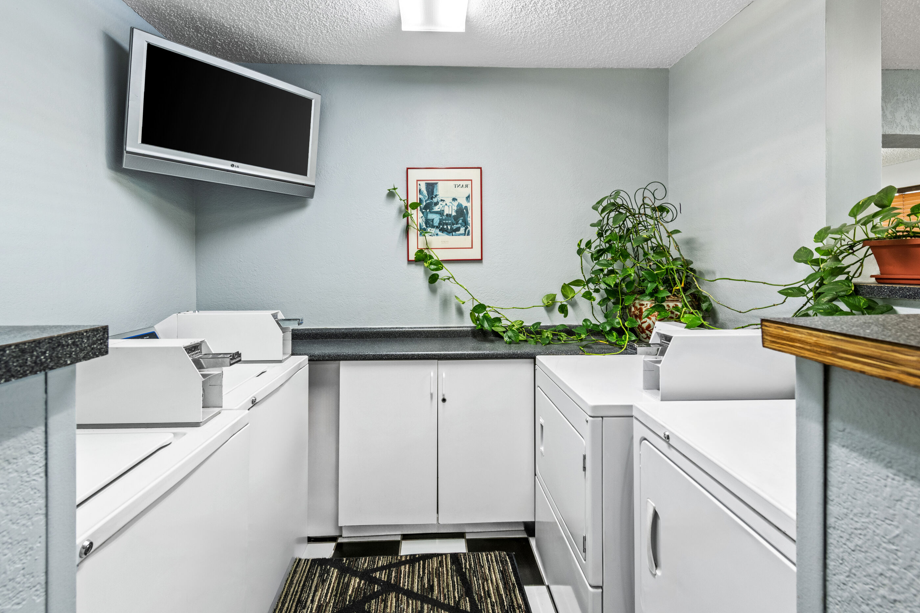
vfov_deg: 77.3
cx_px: 432
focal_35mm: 15
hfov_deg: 100.3
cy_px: 309
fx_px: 383
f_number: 9
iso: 400
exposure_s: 1/2.5
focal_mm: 14
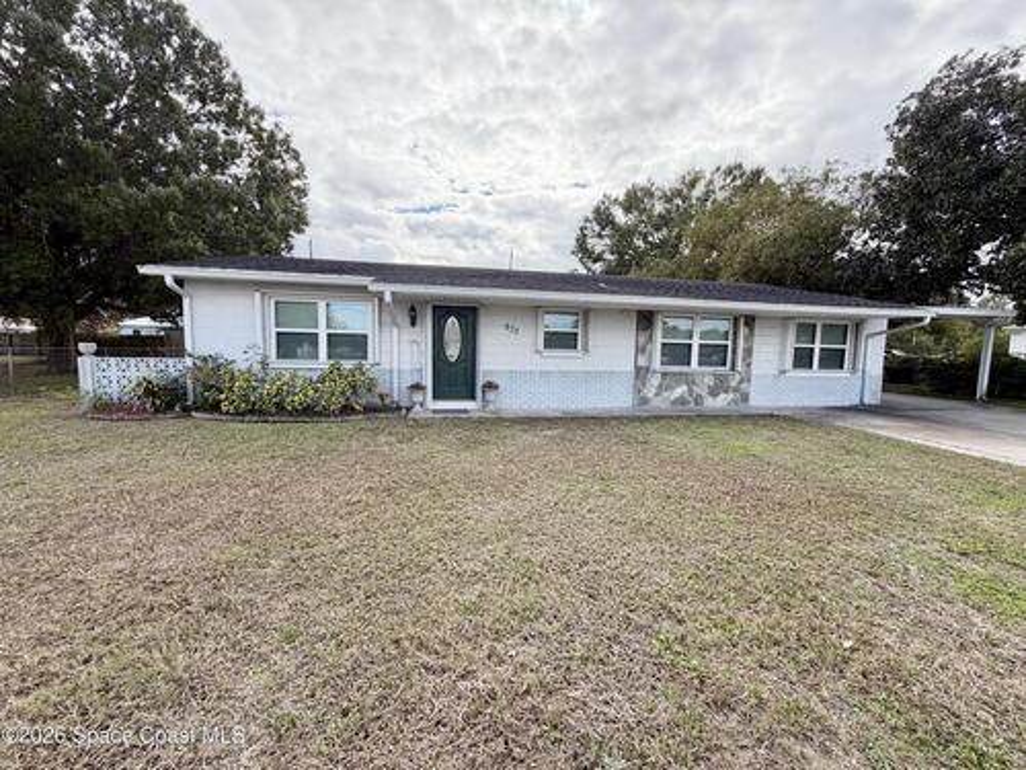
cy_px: 385
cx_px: 513
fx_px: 415
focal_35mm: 14
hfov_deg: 102.1
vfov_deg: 85.7
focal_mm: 2.22
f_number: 2.2
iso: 40
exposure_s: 1/709
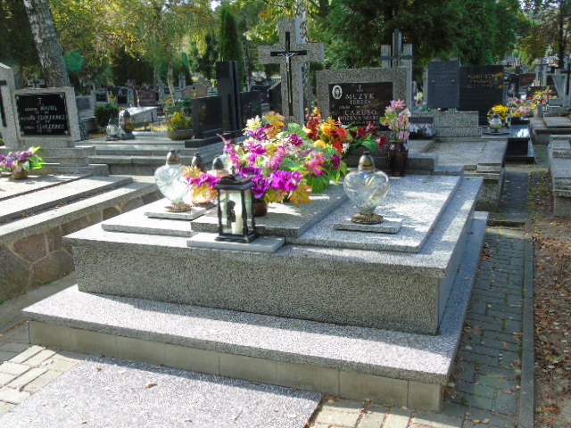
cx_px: 286
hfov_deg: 54.0
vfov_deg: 41.8
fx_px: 561
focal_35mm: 34
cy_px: 214
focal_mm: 6.1
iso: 80
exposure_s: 1/100
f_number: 3.8
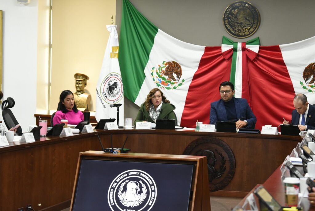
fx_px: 832
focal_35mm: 95
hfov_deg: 21.4
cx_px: 158
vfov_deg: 14.4
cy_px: 106
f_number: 5.6
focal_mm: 95
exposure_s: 1/60
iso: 4000
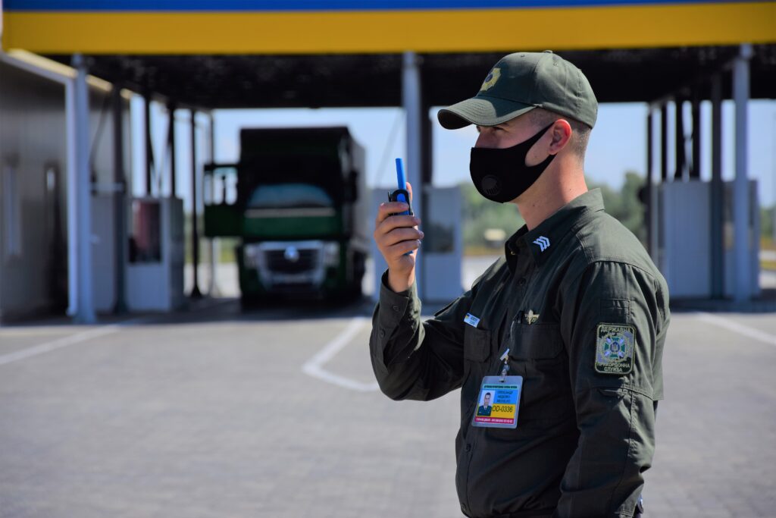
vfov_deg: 8.7
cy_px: 259
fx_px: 3395
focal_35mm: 158
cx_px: 388
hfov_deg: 13.0
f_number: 5.6
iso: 100
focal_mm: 105
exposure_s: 1/800
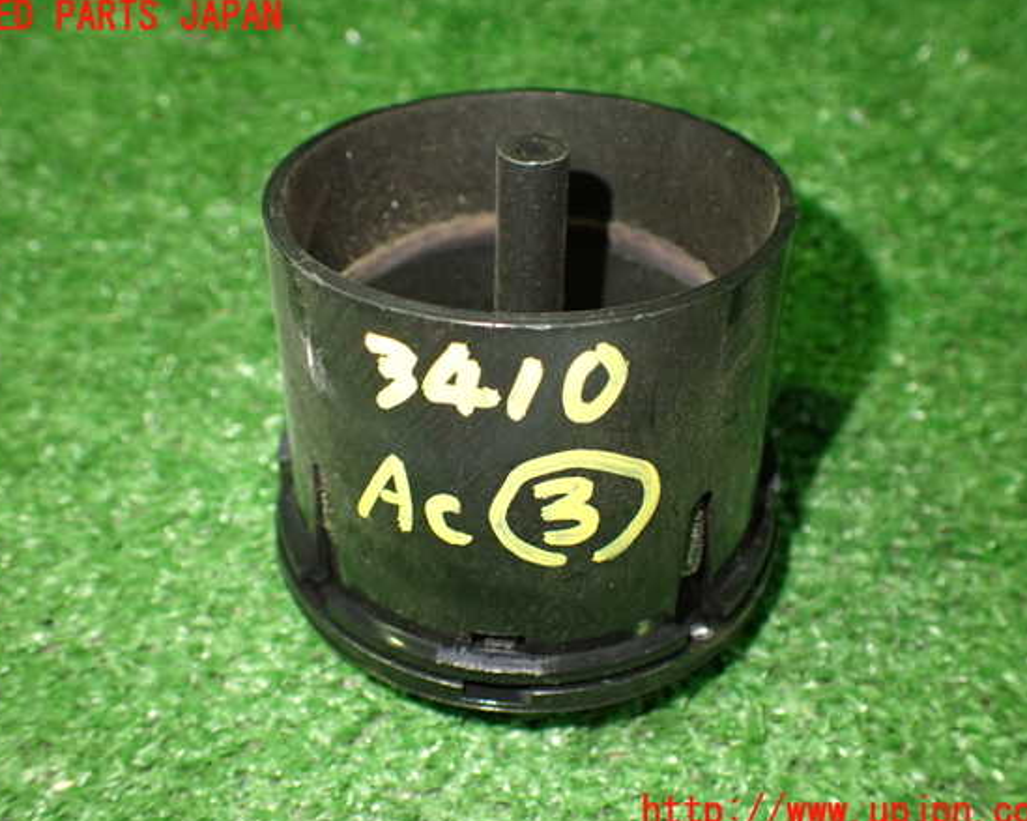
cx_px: 503
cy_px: 415
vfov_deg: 45.8
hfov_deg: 55.7
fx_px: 972
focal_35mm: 32
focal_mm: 5.4
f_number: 2.3
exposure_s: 1/50
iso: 800
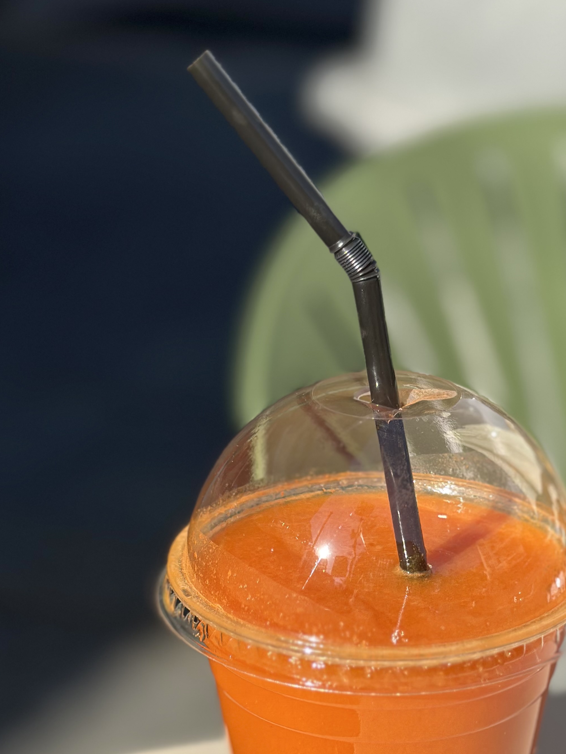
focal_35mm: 72
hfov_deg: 20.3
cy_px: 515
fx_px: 1570
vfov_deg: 26.8
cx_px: 400
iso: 100
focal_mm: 6.86
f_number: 1.78
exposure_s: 1/4184
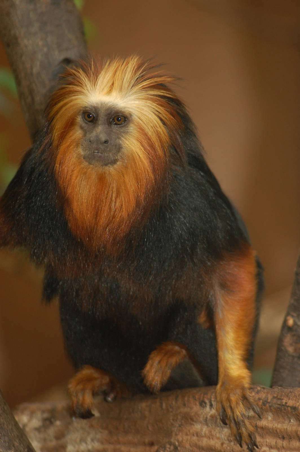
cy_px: 226
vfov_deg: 6.9
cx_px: 150
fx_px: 3756
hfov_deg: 4.6
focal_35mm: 300
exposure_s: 1/60
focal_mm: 200
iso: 400
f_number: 5.6
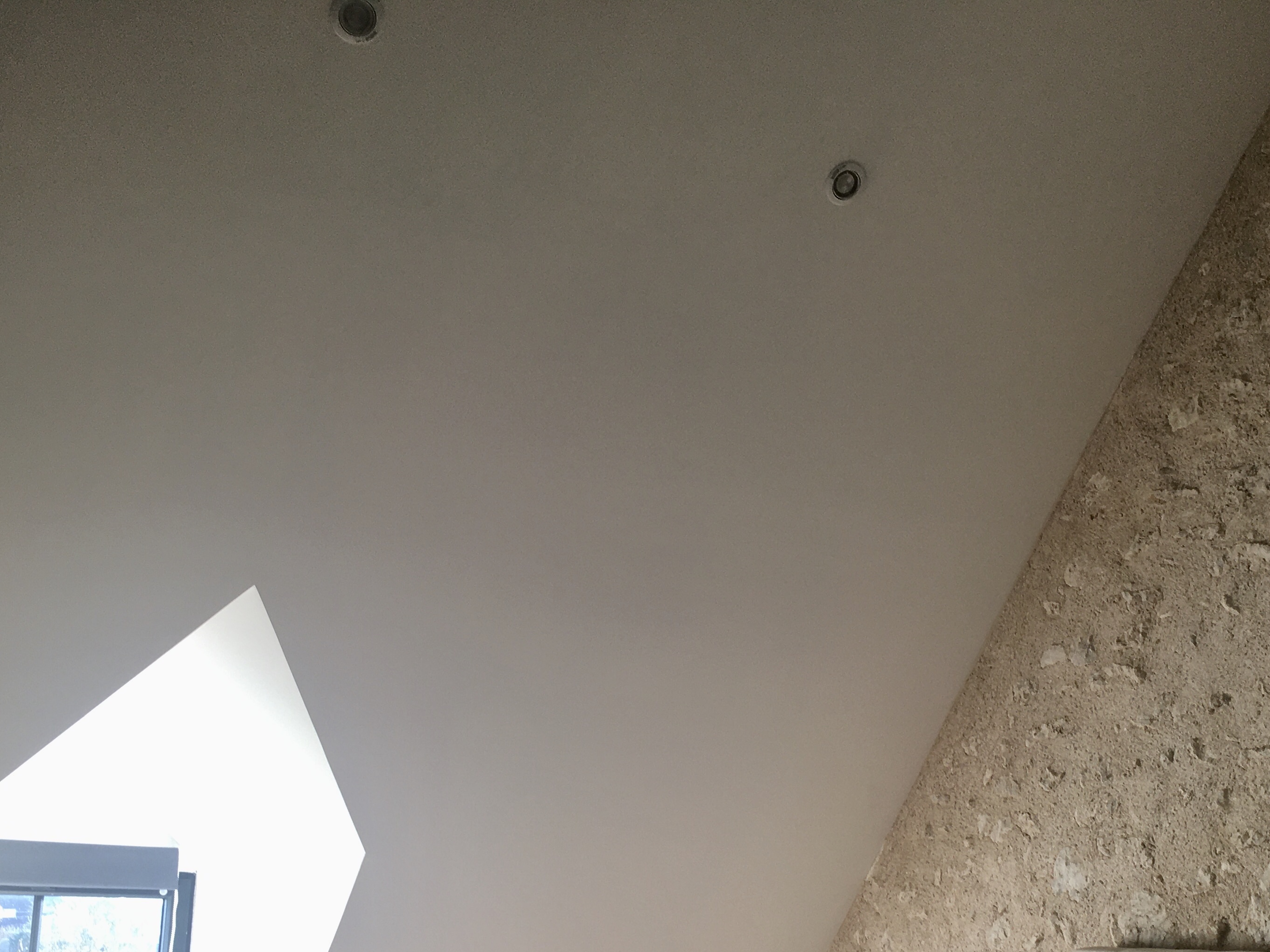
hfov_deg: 43.5
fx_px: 1578
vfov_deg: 33.0
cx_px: 799
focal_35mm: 43
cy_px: 705
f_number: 2.2
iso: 25
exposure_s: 1/50
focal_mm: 4.15
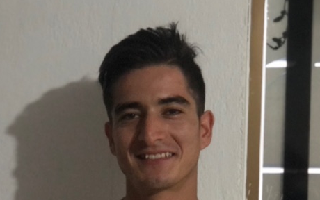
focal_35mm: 84
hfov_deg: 24.6
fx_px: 733
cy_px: 158
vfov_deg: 15.5
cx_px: 152
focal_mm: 6.6
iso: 1250
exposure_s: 1/30
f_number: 2.8
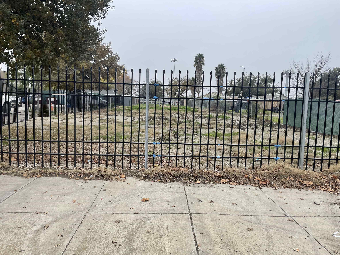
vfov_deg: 53.1
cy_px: 128
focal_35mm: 26
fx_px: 255
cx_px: 170
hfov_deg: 67.3
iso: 32
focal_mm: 4.2
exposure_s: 1/861
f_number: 1.6
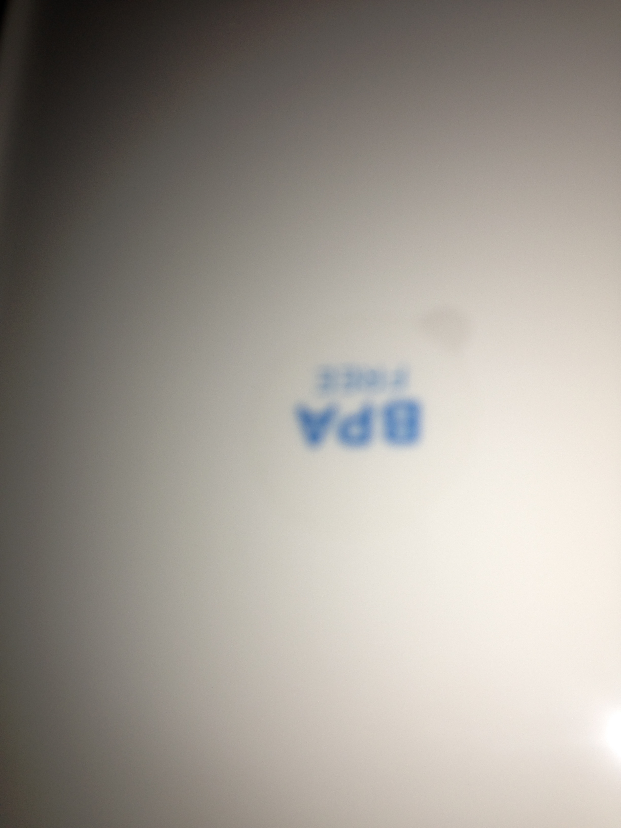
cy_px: 414
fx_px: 789
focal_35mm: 33
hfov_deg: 42.9
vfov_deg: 55.4
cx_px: 310
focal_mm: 4.12
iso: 50
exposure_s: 1/808
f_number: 2.4
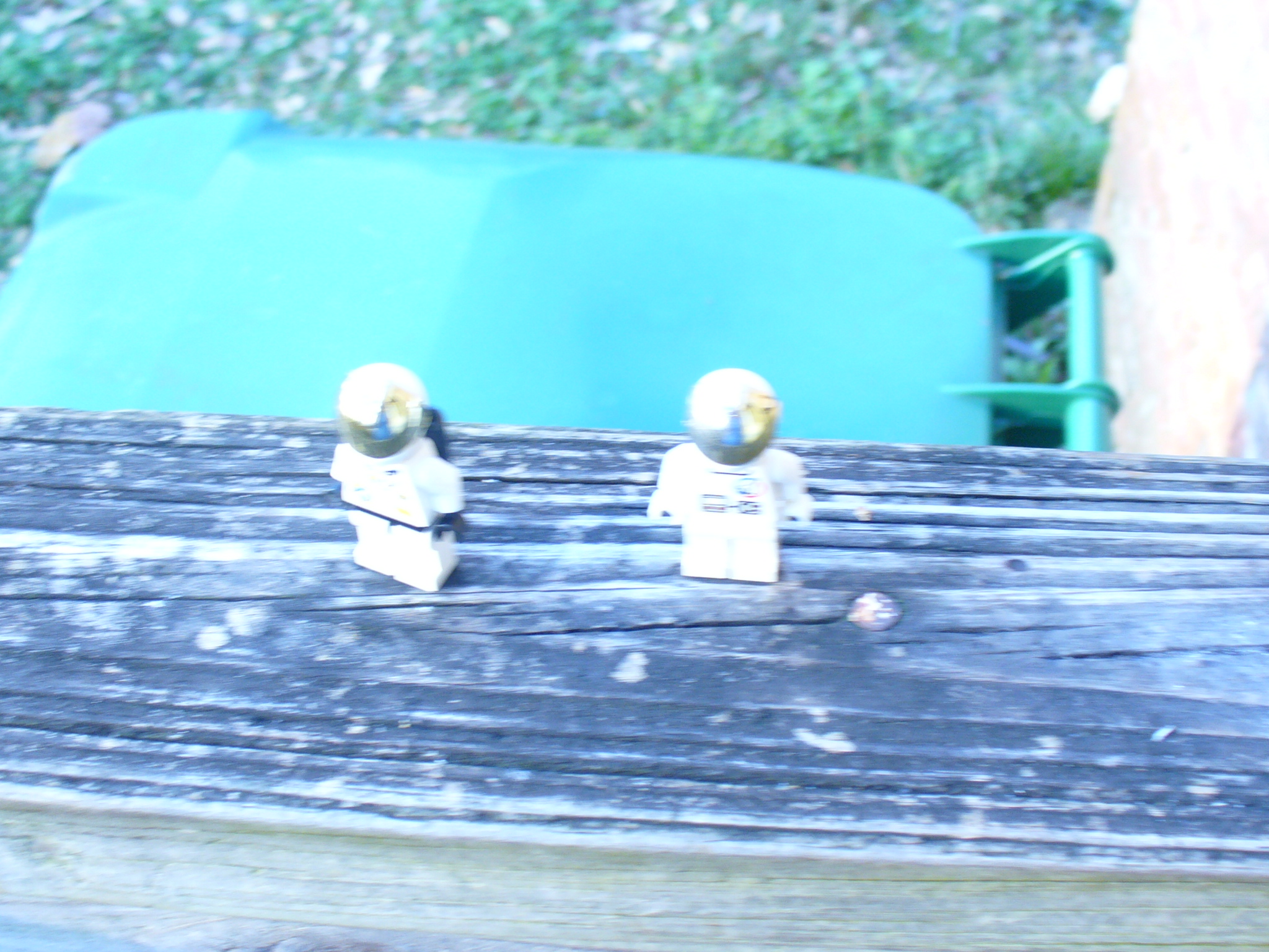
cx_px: 634
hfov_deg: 42.9
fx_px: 1613
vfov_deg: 32.9
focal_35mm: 44
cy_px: 476
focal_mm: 6.1
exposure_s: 1/25
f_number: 2.8
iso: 100
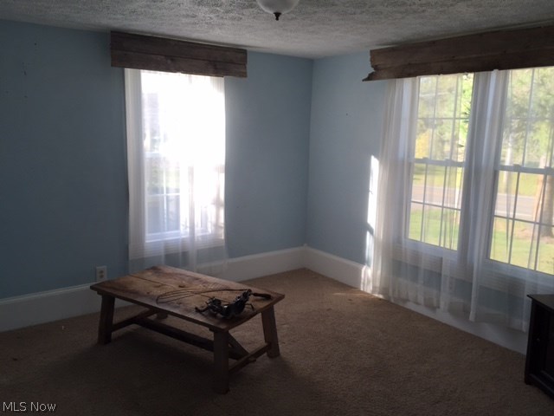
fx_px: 464
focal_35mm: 29
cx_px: 277
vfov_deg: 48.2
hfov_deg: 61.7
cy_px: 208
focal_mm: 4.15
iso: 32
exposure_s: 1/120
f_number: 2.2
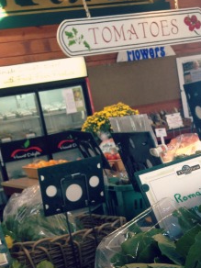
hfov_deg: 18.3
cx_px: 149
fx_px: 619
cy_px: 278
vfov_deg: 23.3
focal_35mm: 80
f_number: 2.4
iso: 50
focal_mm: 4.28
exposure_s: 1/24
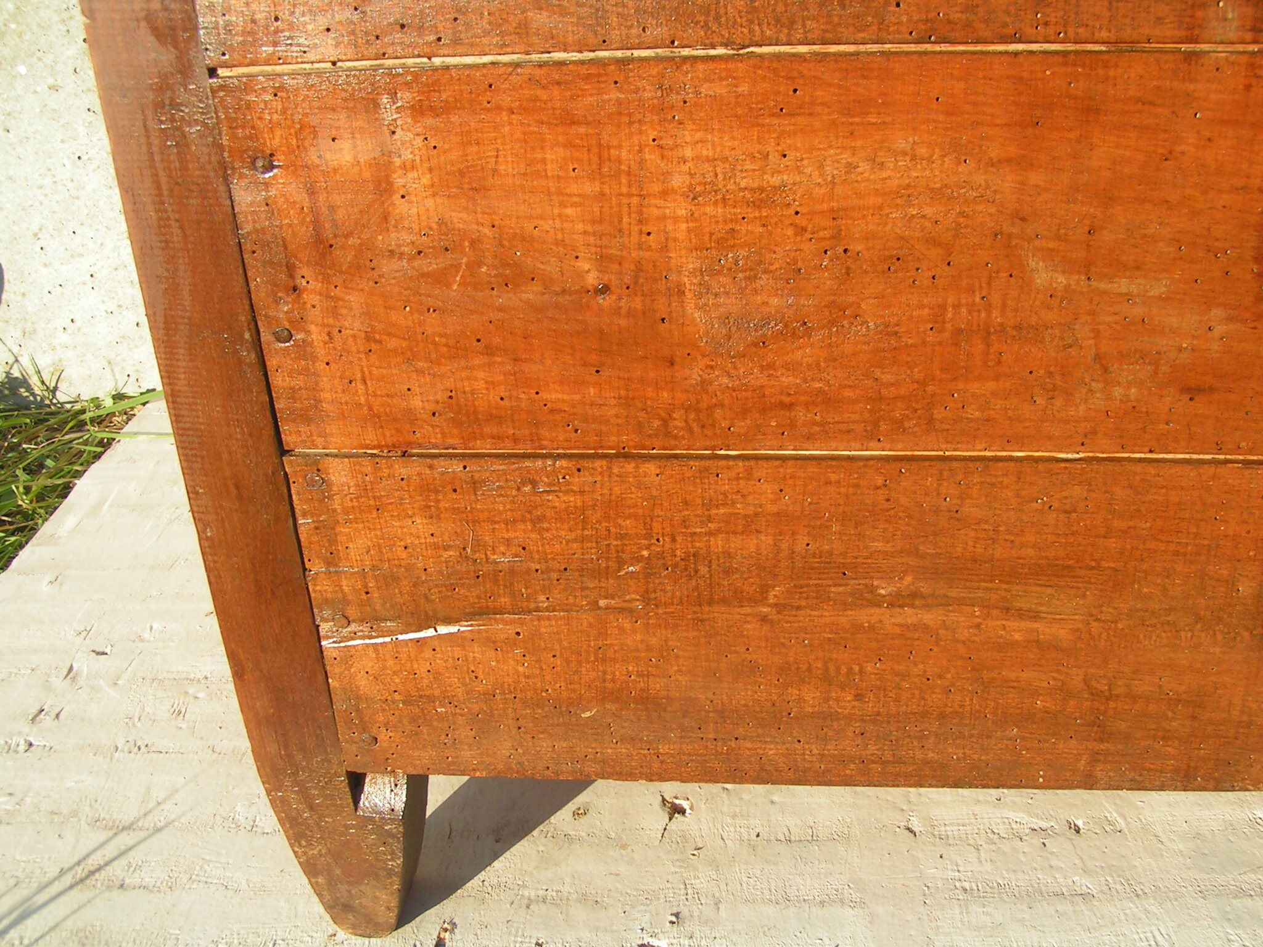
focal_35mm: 38
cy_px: 474
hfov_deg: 49.0
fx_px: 1386
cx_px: 632
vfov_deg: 37.7
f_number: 5.6
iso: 50
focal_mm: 5.8
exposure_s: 1/100
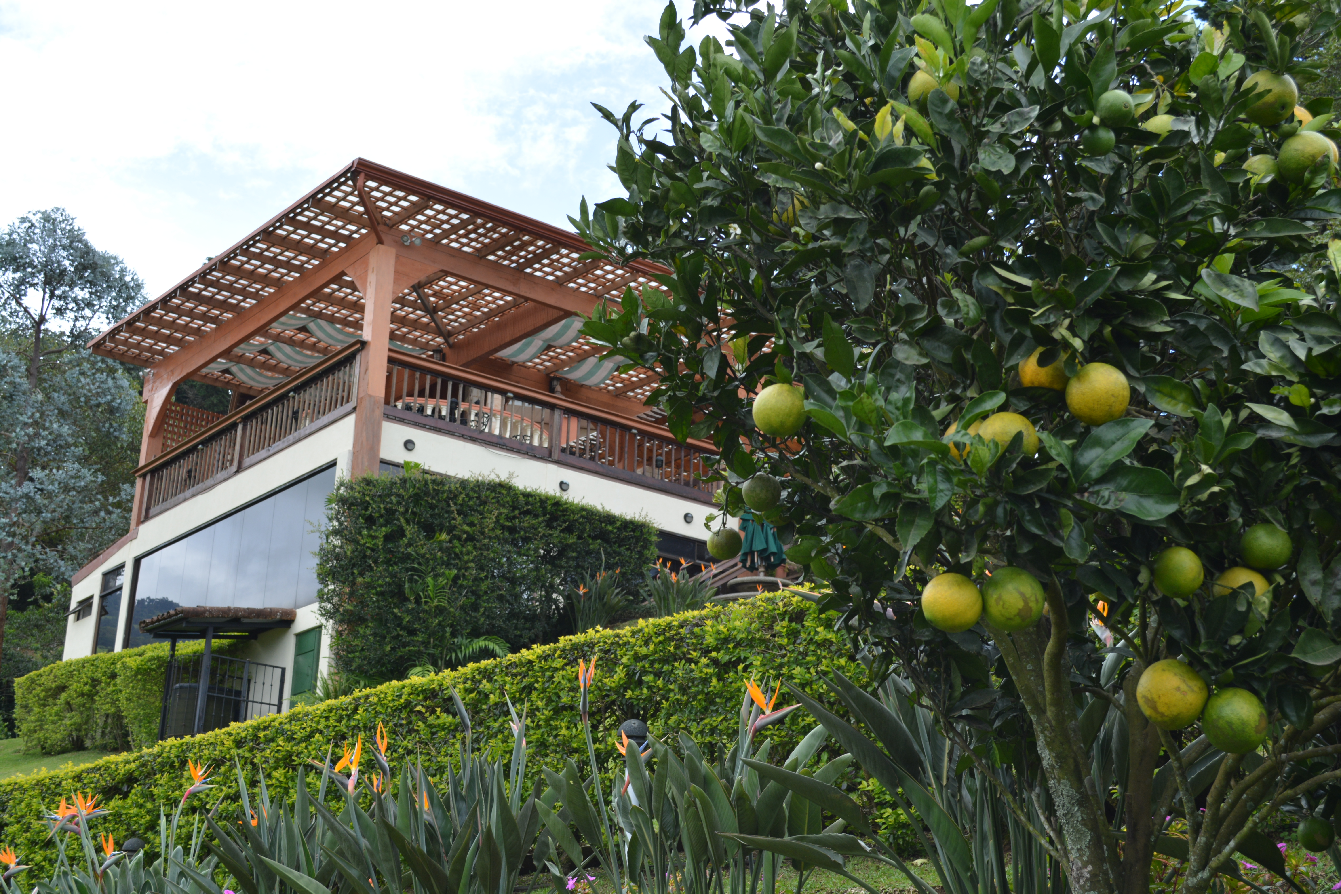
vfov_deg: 28.1
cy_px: 447
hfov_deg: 41.1
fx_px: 1788
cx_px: 670
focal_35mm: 48
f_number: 8
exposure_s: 1/250
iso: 200
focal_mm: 32
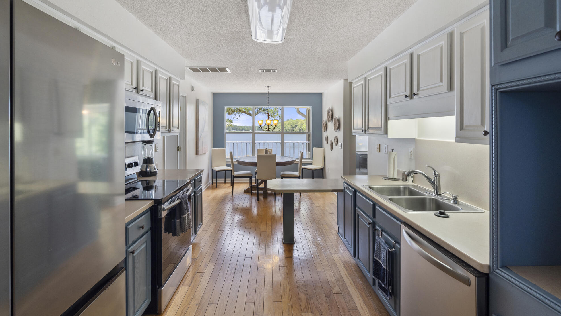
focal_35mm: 17
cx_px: 280
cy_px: 133
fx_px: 253
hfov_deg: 95.9
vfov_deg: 63.6
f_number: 8
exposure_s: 1/10
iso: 640
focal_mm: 16
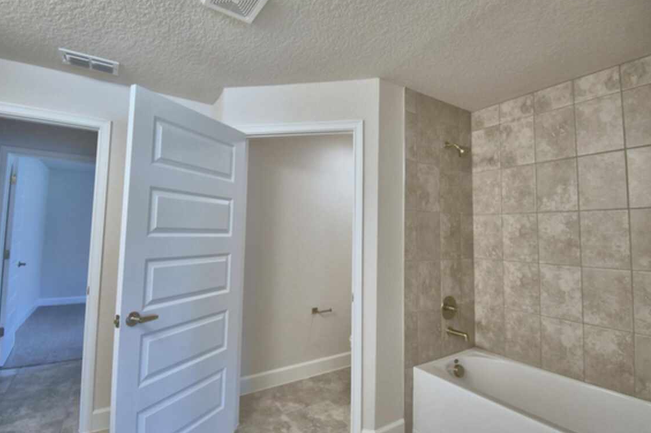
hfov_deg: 93.2
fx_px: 307
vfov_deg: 70.4
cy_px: 209
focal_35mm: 17
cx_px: 338
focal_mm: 10
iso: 400
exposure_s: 1/40
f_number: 4.5
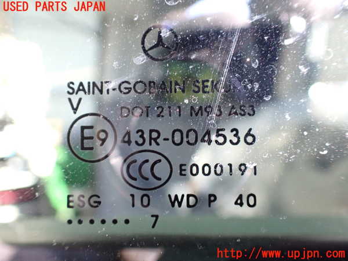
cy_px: 130
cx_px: 174
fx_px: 302
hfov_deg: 60.0
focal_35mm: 30
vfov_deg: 46.8
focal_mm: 5.4
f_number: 2.3
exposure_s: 1/60
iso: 800
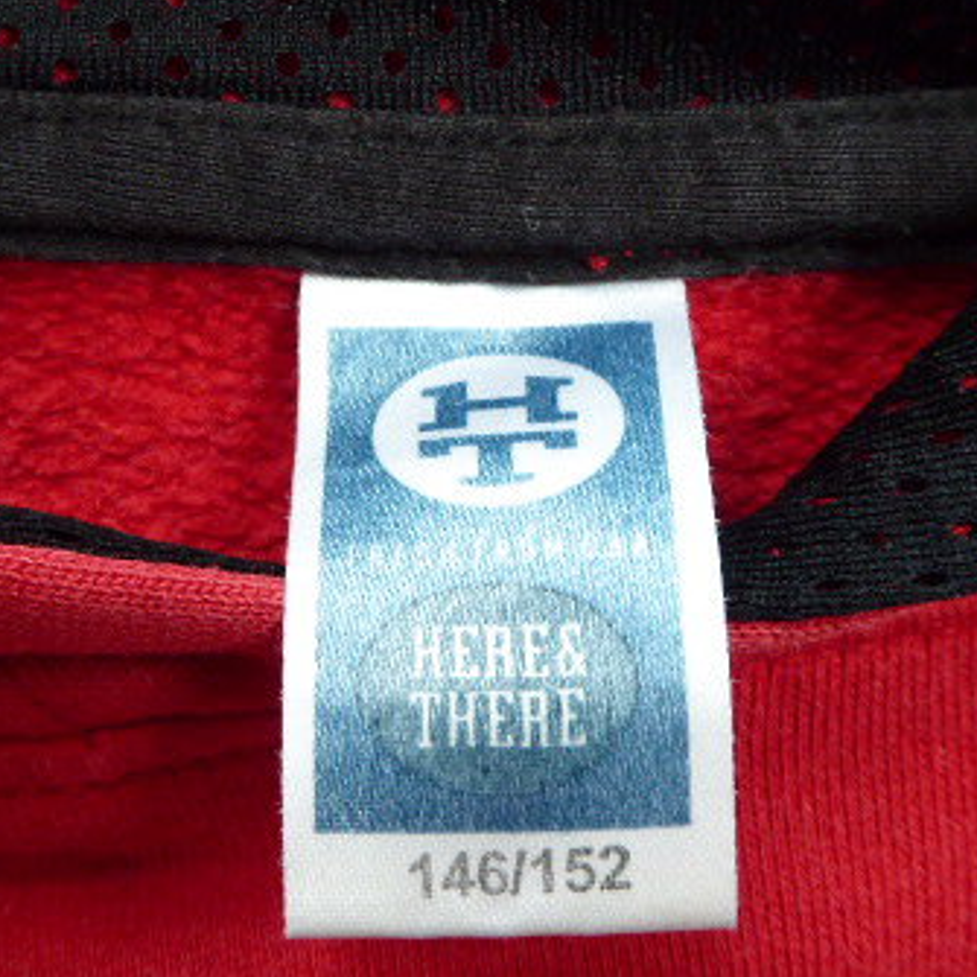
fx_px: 1565
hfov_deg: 34.5
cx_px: 359
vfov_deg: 34.6
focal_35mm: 49
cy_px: 426
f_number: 3.5
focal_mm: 5
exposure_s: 1/40
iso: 400
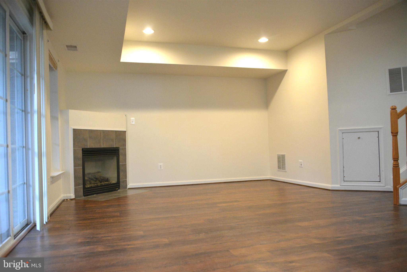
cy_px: 136
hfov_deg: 65.5
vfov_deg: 46.4
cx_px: 204
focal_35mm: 28
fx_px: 317
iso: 5000
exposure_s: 1/250
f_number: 3.5
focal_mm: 28
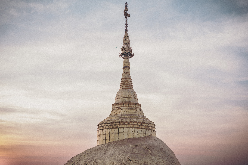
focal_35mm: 50
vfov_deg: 27.0
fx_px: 344
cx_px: 124
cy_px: 82
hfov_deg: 39.6
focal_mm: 33
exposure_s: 1/1000
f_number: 1.4
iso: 160
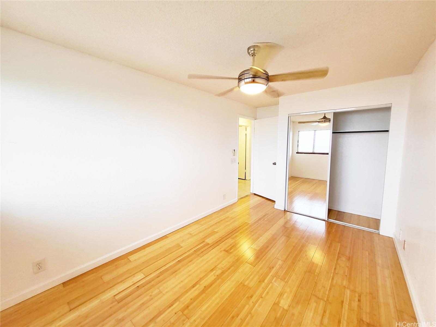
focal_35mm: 13
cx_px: 218
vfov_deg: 89.9
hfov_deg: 106.2
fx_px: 164
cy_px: 164
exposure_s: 1/60
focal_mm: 1.74
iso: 100
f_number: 2.2
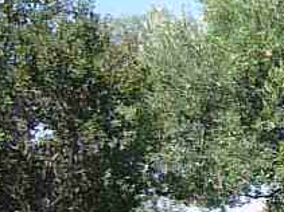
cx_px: 401
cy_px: 152
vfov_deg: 14.7
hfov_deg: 17.9
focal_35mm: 100
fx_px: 820
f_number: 8
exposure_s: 1/250
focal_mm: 5.5
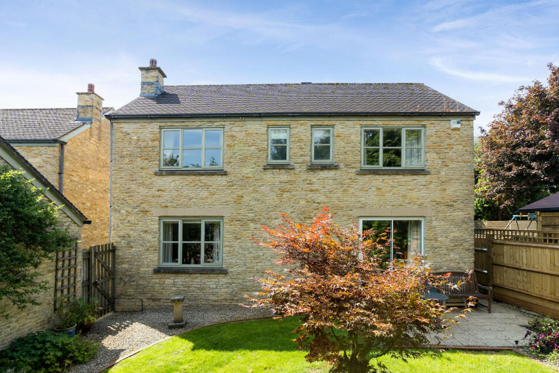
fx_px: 264
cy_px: 192
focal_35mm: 17
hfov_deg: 93.3
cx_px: 281
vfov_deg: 70.4
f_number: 9
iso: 640
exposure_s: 1/400
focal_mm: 16
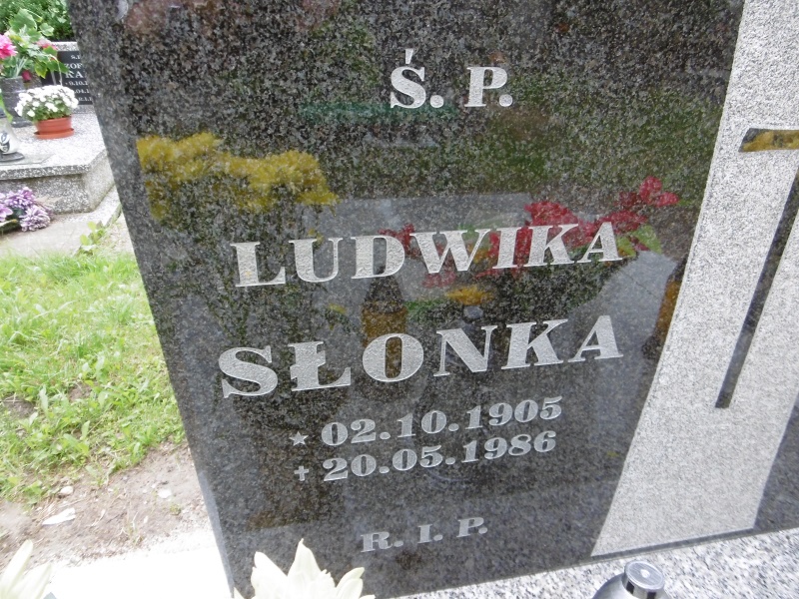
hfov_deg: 71.6
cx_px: 400
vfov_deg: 56.8
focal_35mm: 24
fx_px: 554
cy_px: 300
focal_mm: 4.3
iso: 100
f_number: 3.1
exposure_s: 1/60
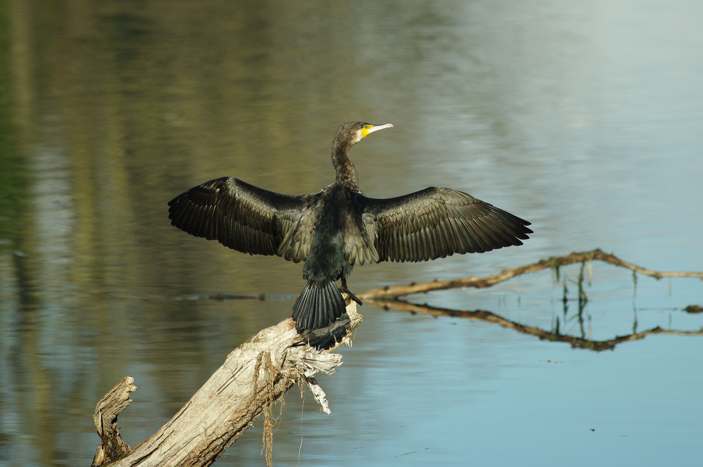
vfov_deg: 3.0
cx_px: 352
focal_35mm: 450
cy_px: 234
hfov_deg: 4.6
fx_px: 8777
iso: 100
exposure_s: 1/750
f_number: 4
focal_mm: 300
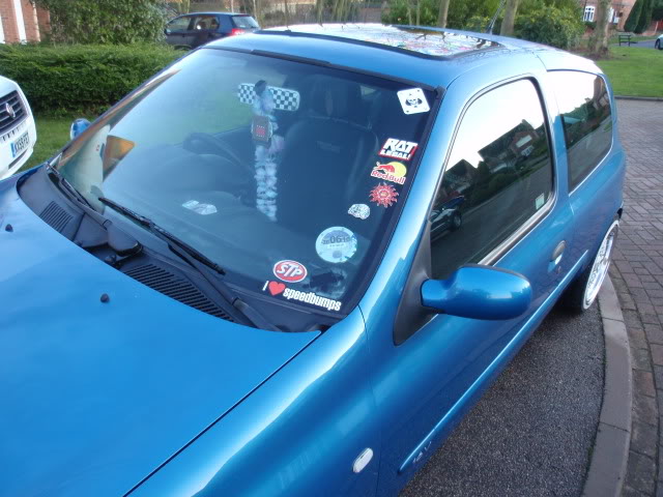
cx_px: 332
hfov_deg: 63.4
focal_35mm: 28
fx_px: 536
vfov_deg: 49.7
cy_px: 248
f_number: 3.2
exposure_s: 1/30
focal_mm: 5
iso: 64
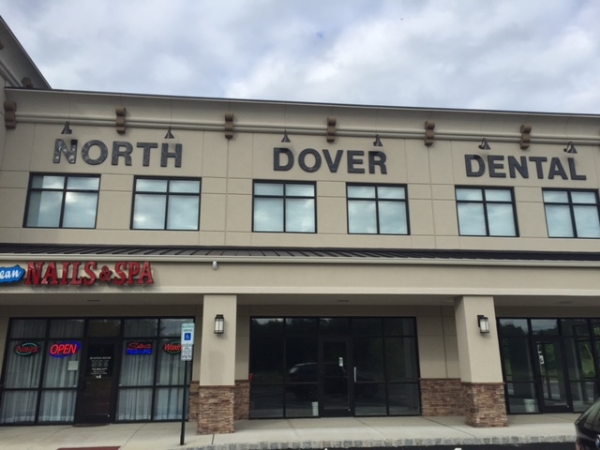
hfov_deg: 61.7
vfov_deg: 48.2
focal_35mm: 29
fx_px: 503
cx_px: 300
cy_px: 225
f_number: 2.2
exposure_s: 1/1582
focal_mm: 4.15
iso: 32
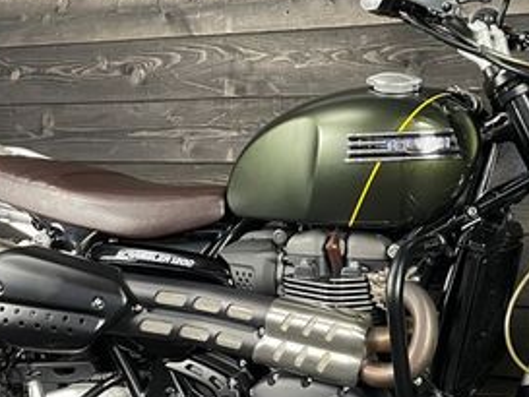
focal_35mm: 61
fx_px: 933
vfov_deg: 24.0
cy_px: 250
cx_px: 382
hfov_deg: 31.2
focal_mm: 4.2
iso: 500
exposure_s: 1/25
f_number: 1.6
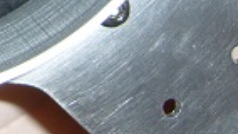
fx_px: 1086
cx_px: -144
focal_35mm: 172
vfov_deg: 6.6
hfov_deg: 11.8
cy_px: -224
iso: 80
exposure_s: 1/30
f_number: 2.8
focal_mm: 5.8
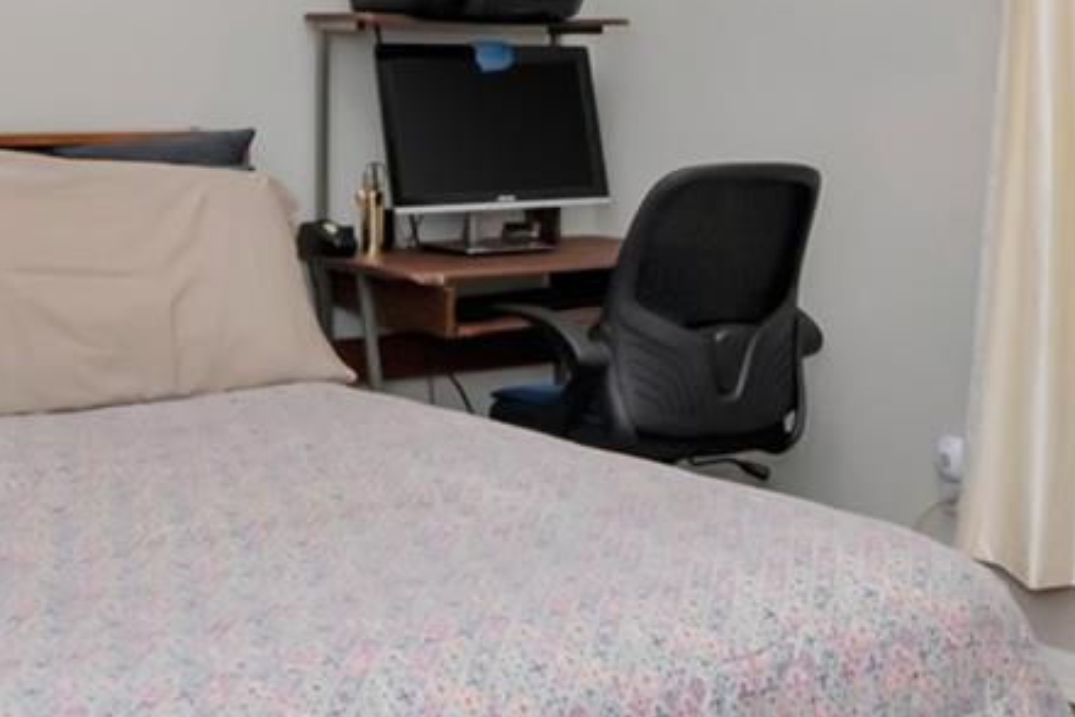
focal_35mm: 60
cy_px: 105
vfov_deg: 22.3
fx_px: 1786
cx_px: 463
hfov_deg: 33.4
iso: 1000
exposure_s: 1/200
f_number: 9
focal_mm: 11
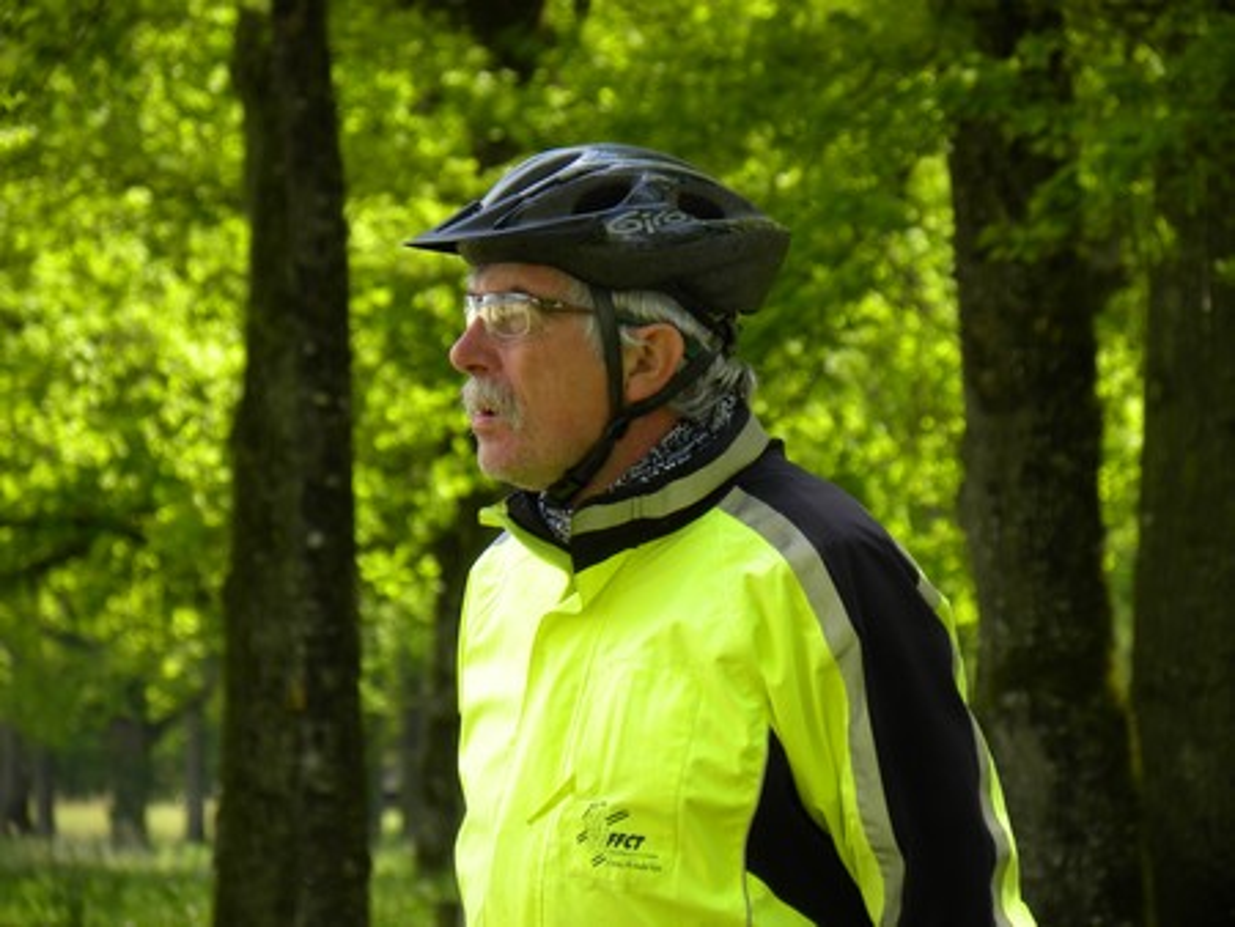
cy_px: 464
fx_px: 13457
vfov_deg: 3.9
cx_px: 618
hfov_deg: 5.3
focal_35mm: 377
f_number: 5
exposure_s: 1/99.5
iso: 64
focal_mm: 67.2
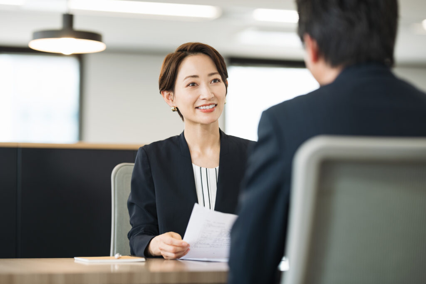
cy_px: 142
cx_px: 213
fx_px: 1242
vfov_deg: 13.0
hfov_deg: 19.5
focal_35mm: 105
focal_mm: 105
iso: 250
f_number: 2
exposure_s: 1/200
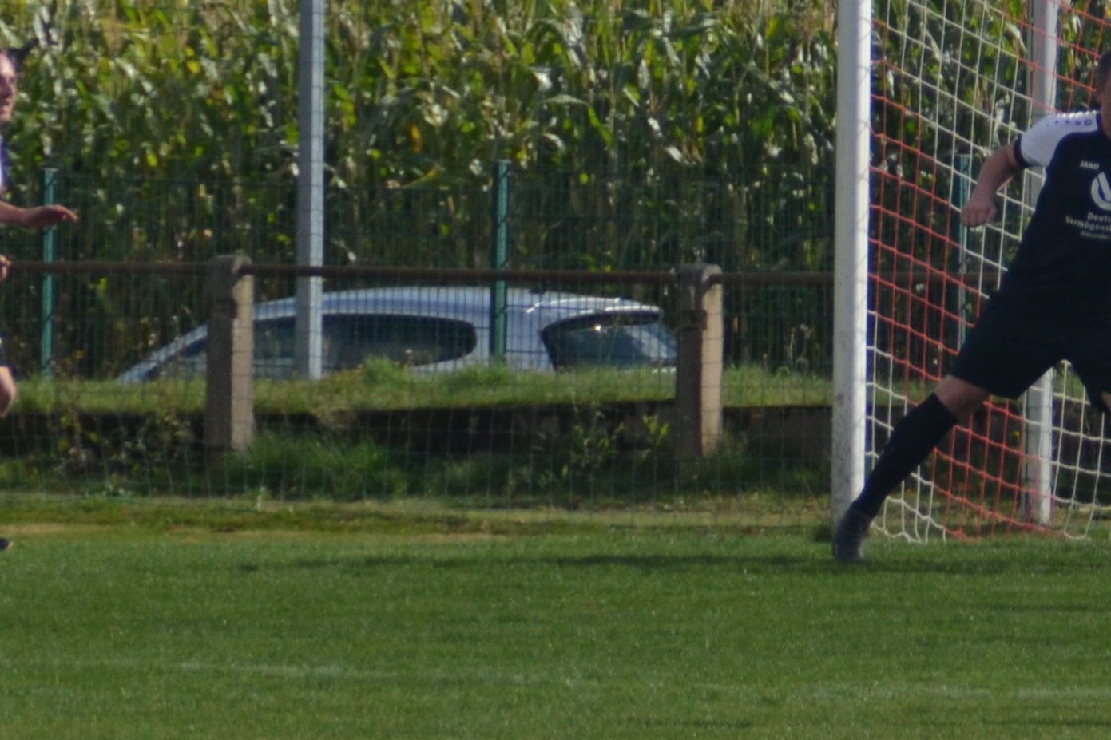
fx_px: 30670
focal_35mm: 994
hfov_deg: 2.1
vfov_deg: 1.4
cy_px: -206
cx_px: 1264
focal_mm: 200
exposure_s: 1/1000
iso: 400
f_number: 6.3
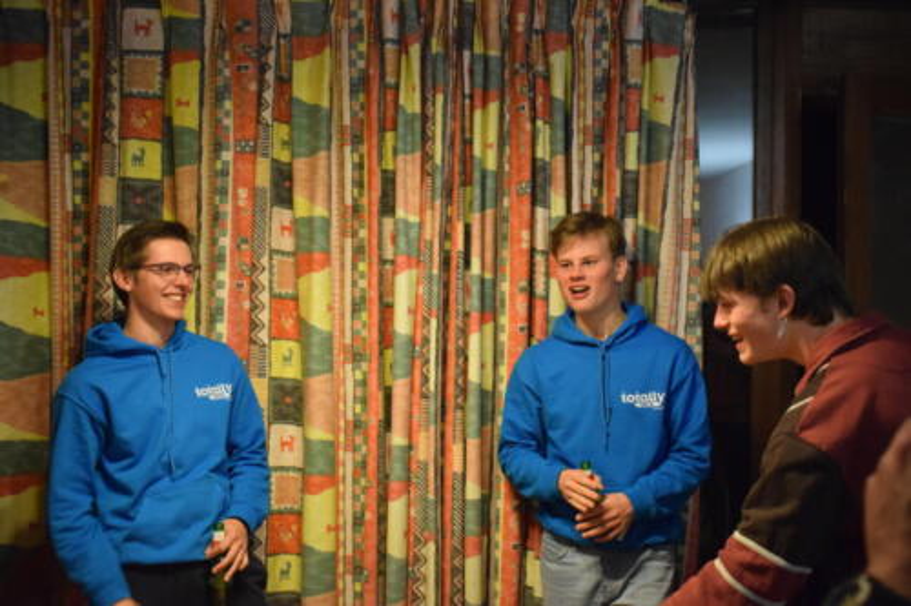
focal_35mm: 40
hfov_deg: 47.9
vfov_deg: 33.0
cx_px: 456
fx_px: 1024
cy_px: 303
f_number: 4
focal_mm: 27
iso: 3200
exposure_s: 1/60
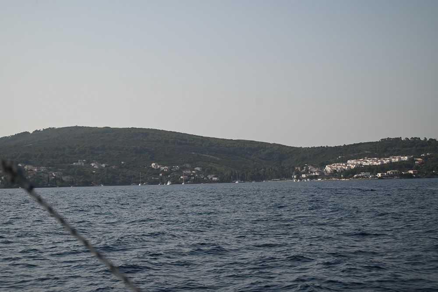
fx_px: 852
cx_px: 219
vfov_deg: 19.5
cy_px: 146
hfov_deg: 28.8
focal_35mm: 70
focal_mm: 70
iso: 100
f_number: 4.5
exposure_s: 1/1600
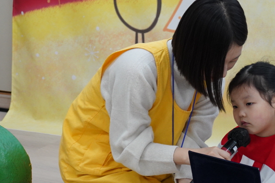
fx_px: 1016
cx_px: 201
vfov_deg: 10.3
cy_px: 119
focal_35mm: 133
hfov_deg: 15.4
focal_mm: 60
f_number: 7.1
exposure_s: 1/100
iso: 2500
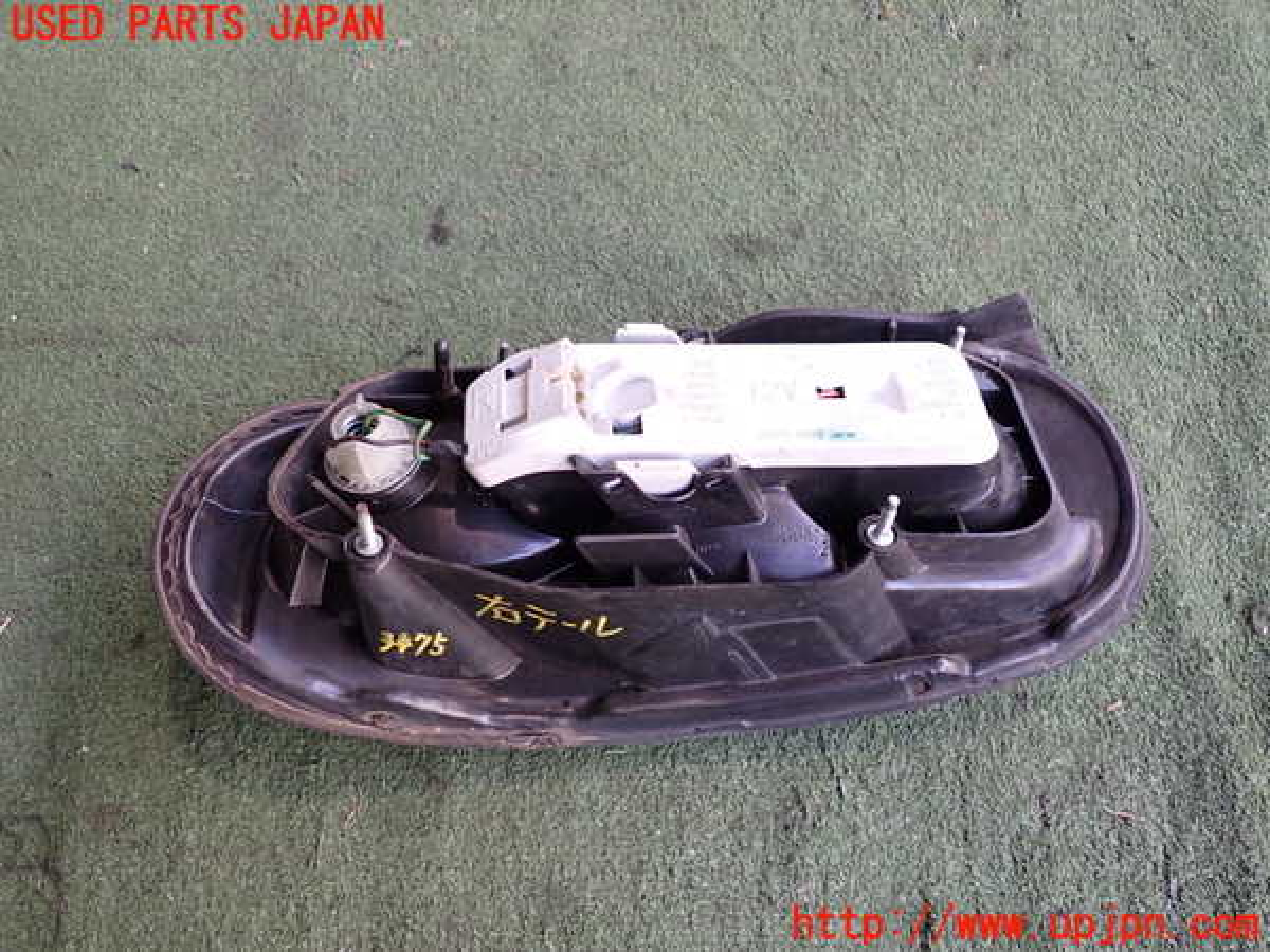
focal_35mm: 30
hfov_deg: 60.0
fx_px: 1101
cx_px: 635
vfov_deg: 46.8
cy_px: 476
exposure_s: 1/60
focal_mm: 5.4
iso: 200
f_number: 2.3
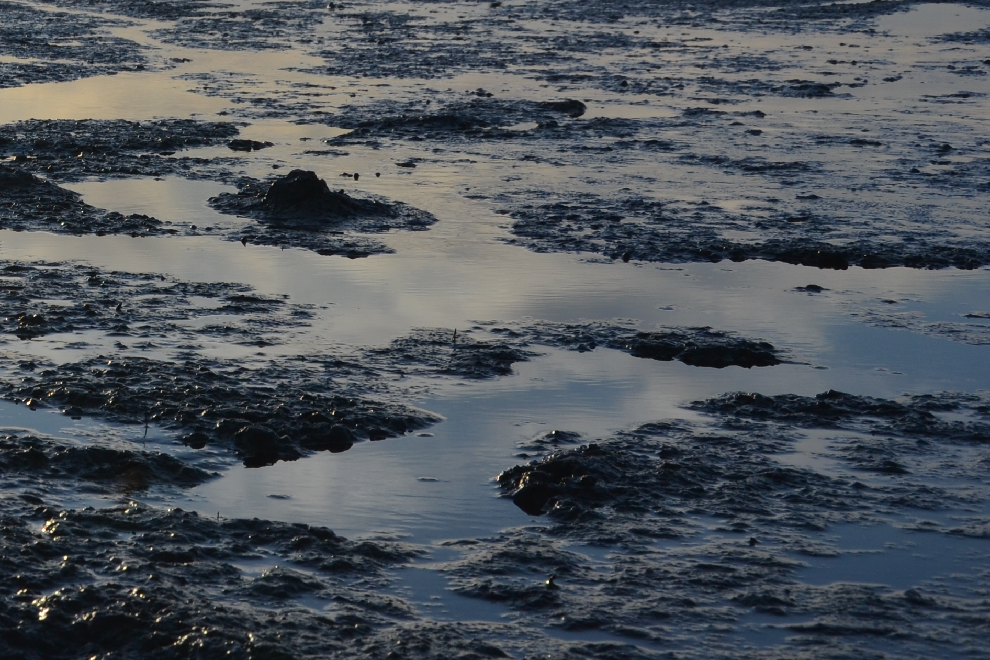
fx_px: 2612
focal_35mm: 95
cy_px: 88
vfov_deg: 14.3
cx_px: -213
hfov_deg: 20.1
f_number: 10
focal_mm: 26
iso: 100
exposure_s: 1/400
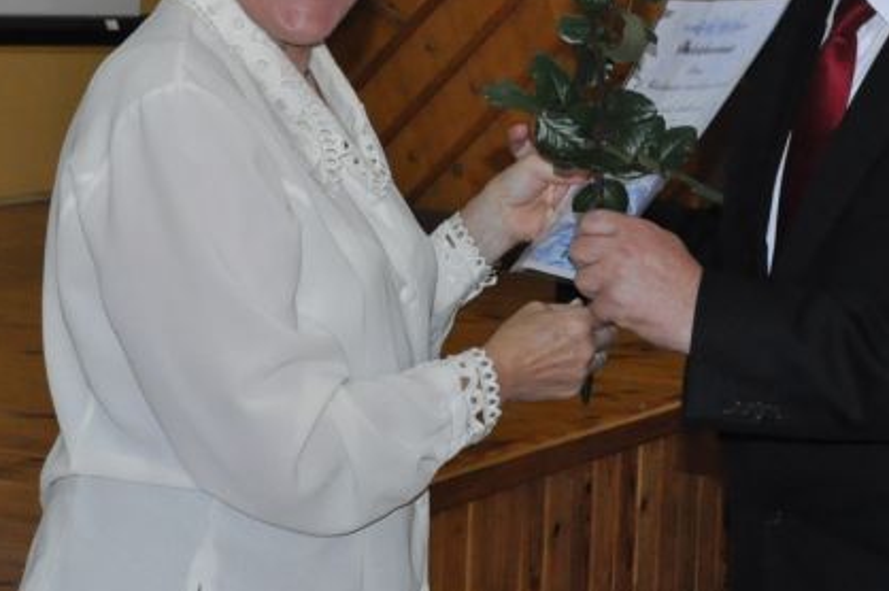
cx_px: 570
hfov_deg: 18.7
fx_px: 2690
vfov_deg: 12.5
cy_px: 150
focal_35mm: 109
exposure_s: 1/160
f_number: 9
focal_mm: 38
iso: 3200
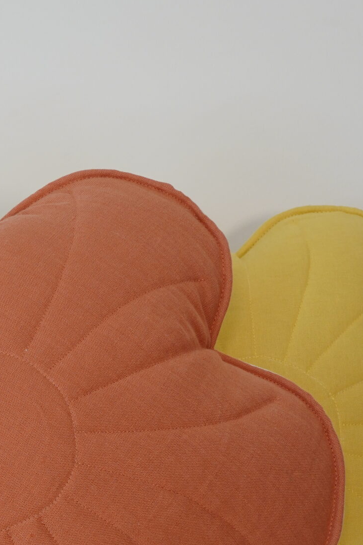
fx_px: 1270
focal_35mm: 84
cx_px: -32
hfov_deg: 15.8
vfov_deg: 23.8
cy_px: 442
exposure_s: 1/15
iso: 800
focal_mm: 36
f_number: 13
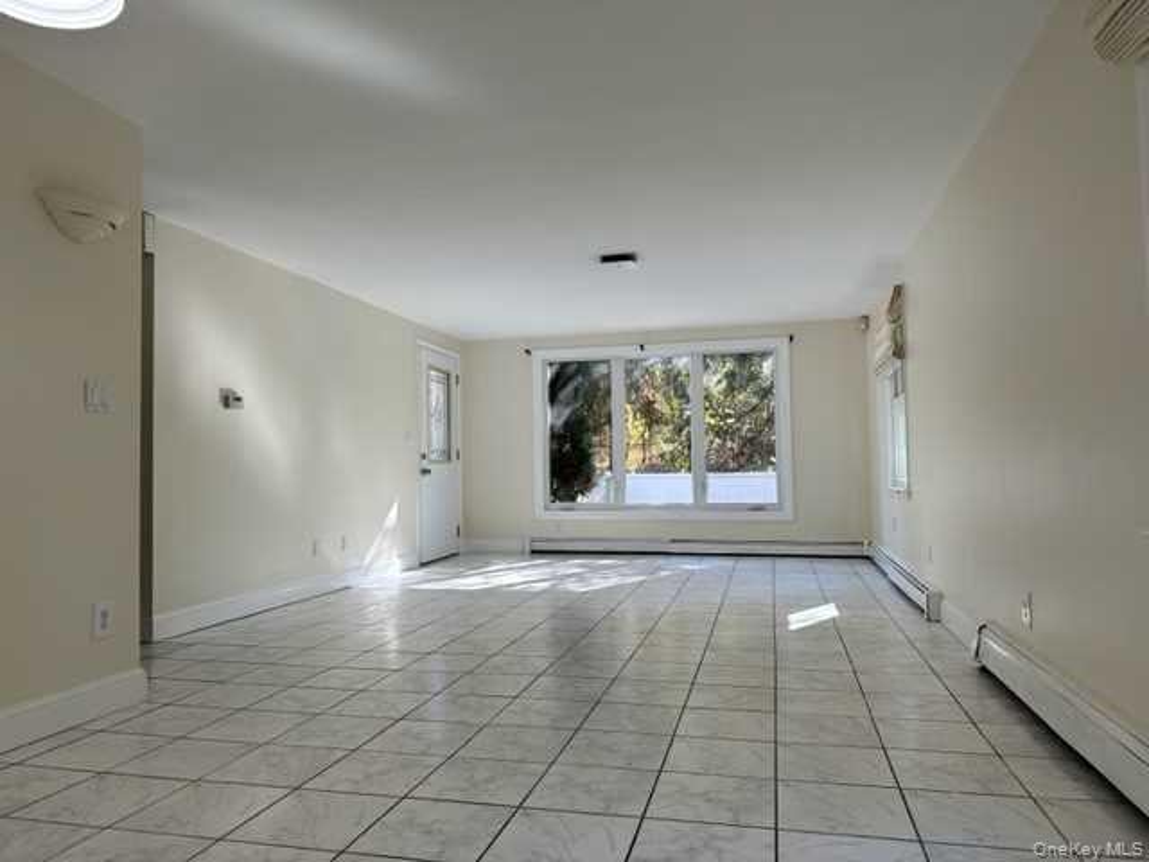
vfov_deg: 56.8
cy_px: 431
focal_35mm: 24
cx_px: 574
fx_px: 797
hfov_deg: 71.6
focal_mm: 6.86
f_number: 1.78
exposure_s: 1/201
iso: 80
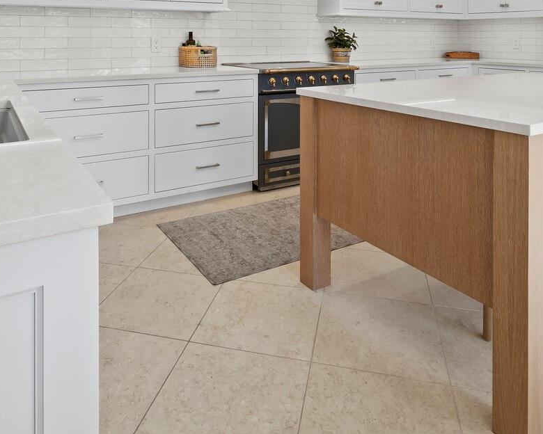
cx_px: 256
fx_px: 450
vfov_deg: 46.0
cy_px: 35
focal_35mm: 28
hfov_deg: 62.2
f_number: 11
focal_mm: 7
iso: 320
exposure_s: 1/13
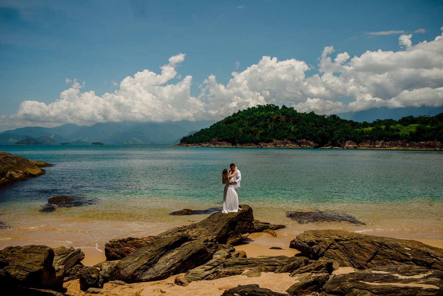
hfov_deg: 60.3
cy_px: 148
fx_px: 382
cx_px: 222
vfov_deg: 42.4
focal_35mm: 31
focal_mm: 31
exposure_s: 1/250
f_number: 10
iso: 100
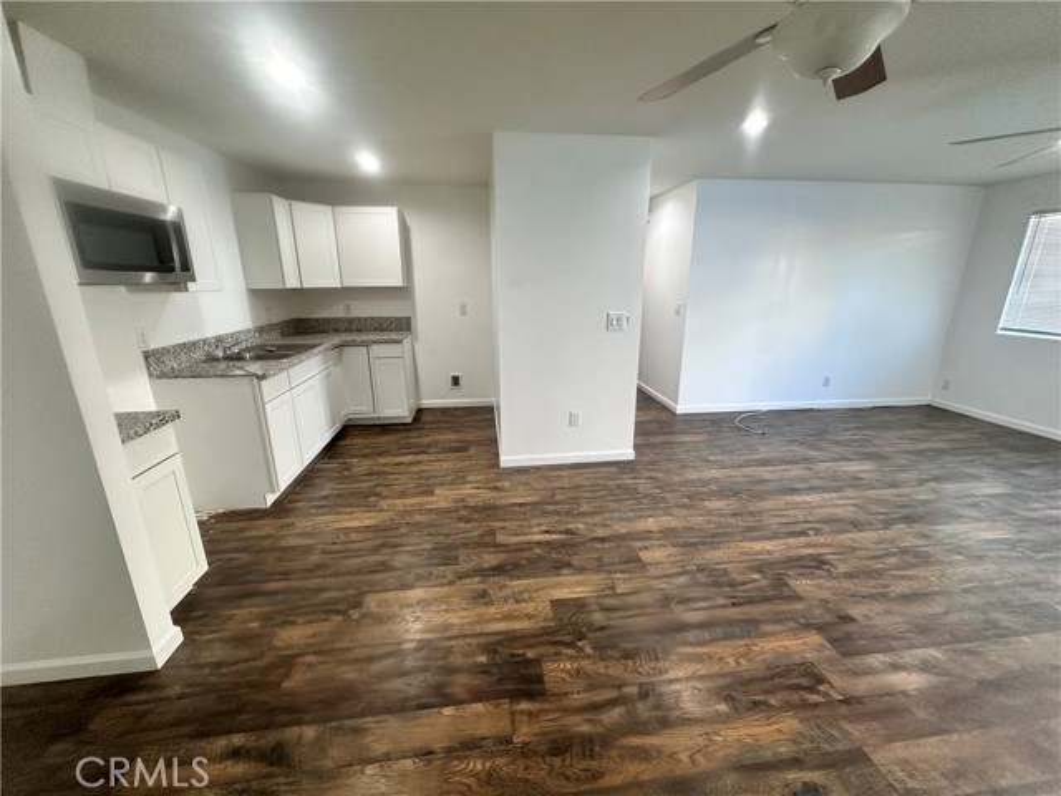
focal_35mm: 14
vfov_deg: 85.7
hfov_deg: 102.1
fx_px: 429
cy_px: 398
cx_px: 530
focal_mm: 2.22
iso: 250
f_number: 2.2
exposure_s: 1/120
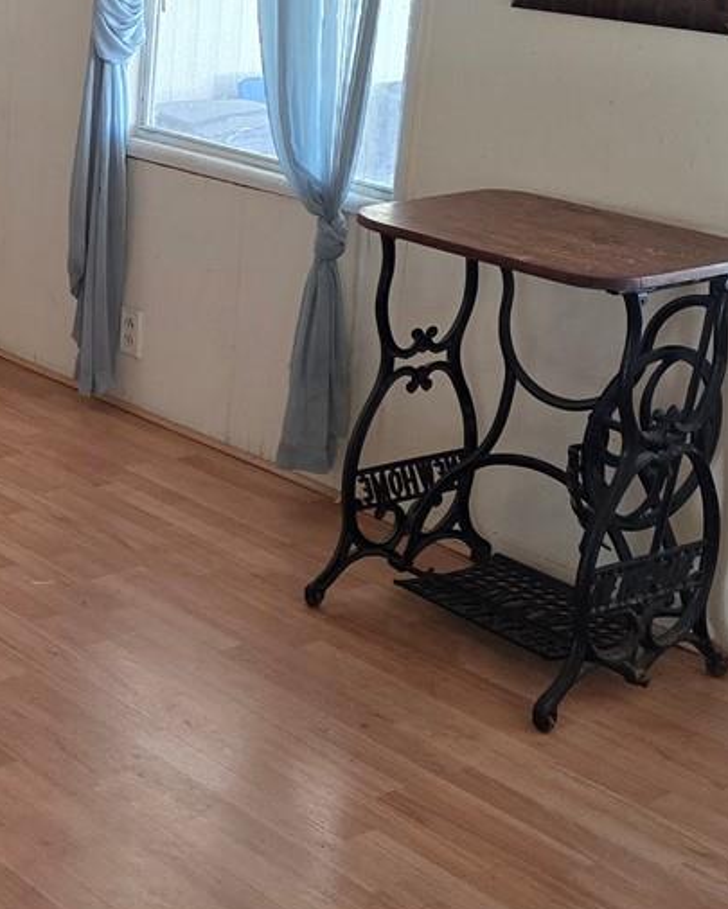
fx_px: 1912
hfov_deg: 19.7
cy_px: 259
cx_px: -239
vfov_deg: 26.5
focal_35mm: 71
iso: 400
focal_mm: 6.3
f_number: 1.7
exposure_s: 1/120
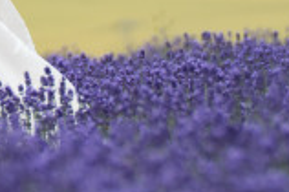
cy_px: -187
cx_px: -68
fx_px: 4683
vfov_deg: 2.3
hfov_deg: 3.5
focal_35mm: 584
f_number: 2.8
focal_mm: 115
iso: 500
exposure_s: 1/4000
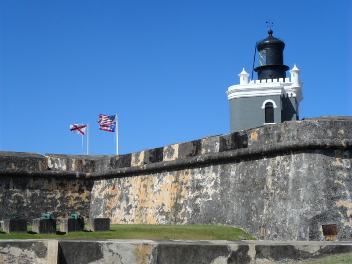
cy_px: 132
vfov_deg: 23.3
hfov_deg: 30.7
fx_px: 641
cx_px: 176
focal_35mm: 63
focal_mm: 11.2
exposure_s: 1/750
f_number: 5.6
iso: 100
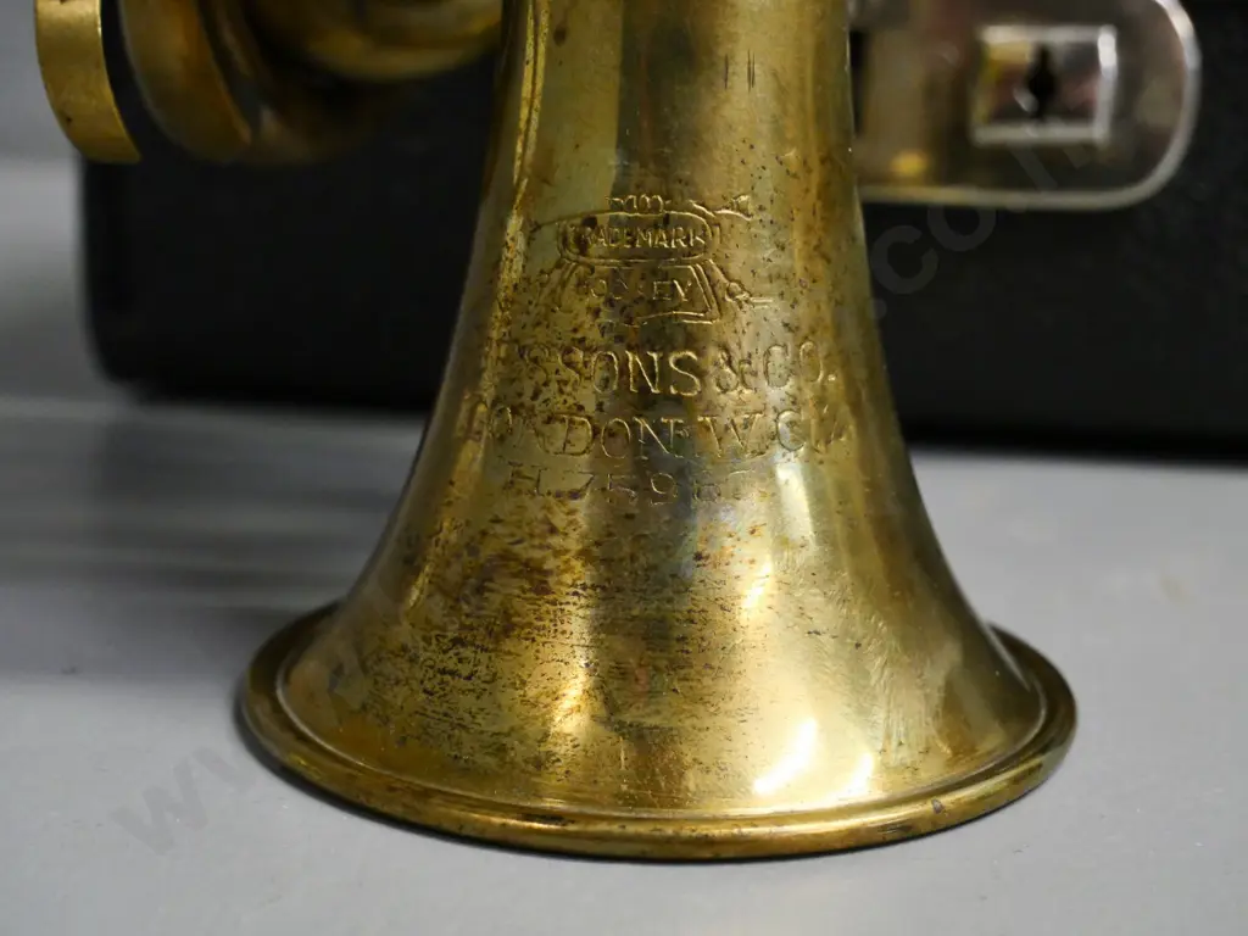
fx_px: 2019
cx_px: 624
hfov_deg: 34.3
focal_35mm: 56
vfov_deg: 26.1
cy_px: 468
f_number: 7.1
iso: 3200
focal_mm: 28
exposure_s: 1/60
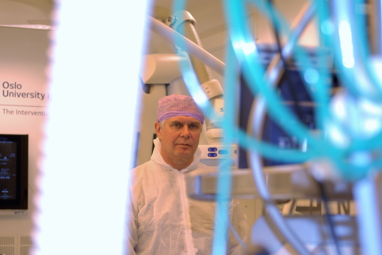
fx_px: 892
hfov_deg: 24.2
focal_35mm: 84
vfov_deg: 16.3
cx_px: 191
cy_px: 128
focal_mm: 56
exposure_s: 1/60
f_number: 4.8
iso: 800
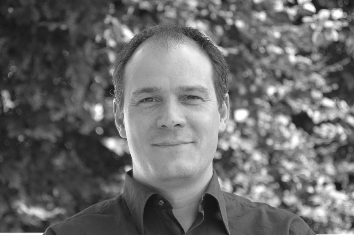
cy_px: 118
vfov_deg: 12.1
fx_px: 1105
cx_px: 177
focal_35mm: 112
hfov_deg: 18.2
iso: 200
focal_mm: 75
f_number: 5.6
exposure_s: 1/250
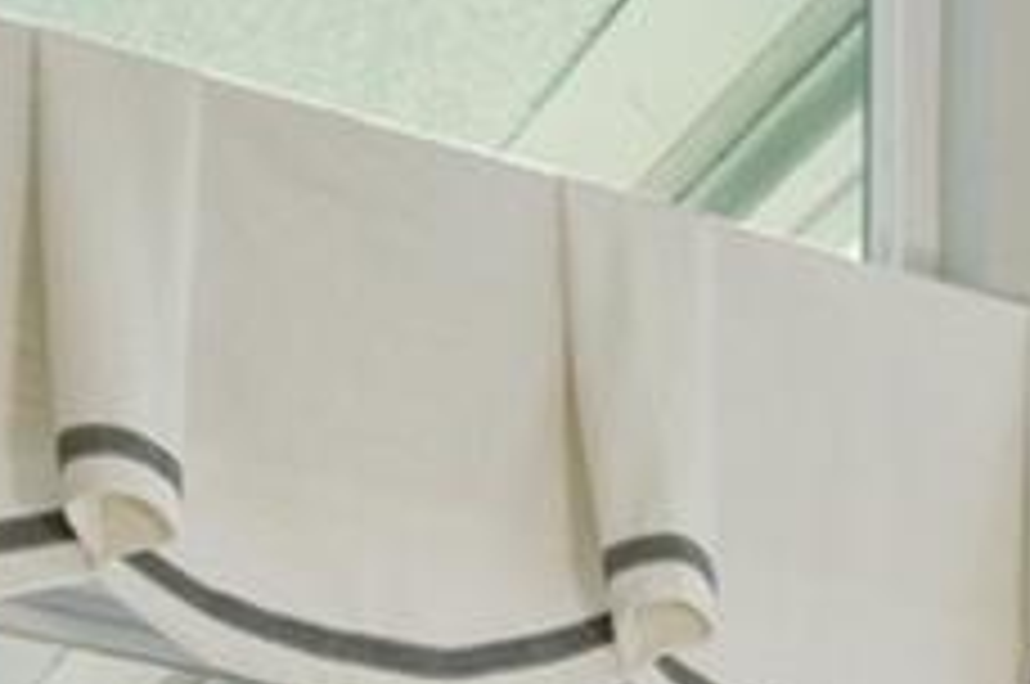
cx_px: 1516
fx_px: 4000
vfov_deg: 8.1
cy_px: 2178
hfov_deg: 13.8
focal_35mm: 140
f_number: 8
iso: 400
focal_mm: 20
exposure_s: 1/40
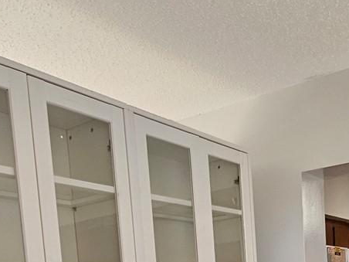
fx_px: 464
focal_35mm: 46
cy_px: 335
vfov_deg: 26.9
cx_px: 236
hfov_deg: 40.7
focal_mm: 2.2
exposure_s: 1/60
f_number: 2.2
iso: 125
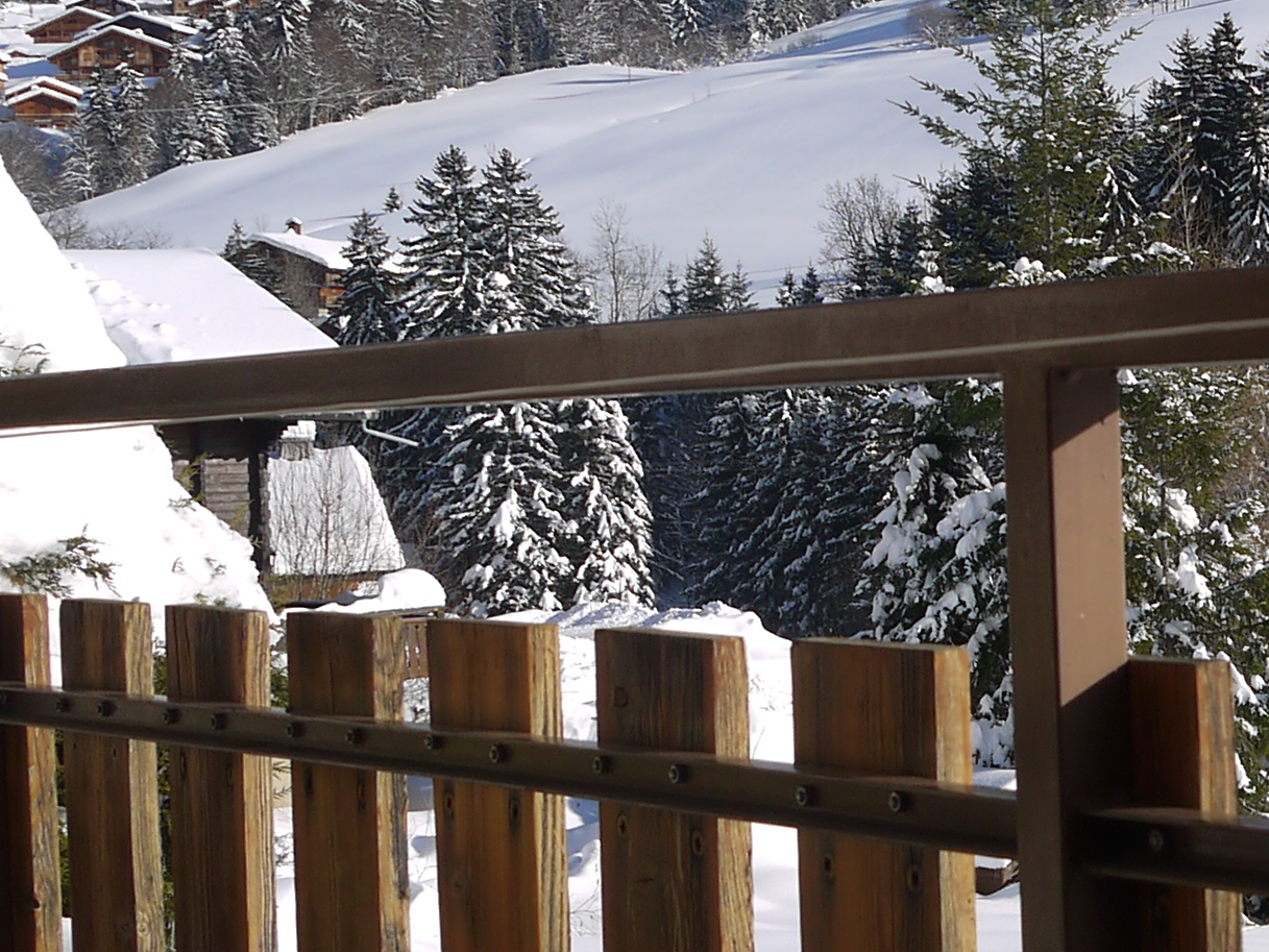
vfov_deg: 16.1
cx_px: 1700
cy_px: 380
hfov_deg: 19.5
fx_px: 3373
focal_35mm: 92
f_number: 8
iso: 160
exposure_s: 1/500
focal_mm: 14
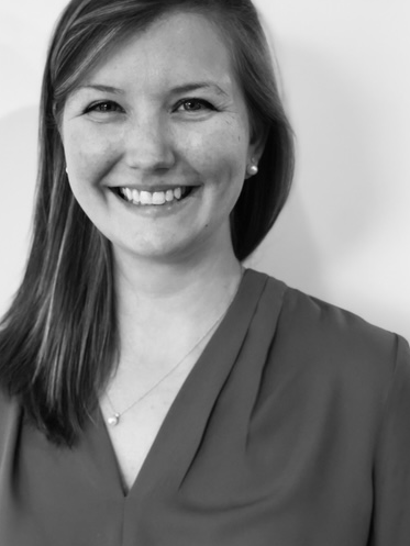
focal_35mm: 67
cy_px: 276
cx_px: 177
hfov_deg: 21.9
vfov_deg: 29.0
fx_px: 1058
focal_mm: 6
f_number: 2.4
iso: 125
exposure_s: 1/30
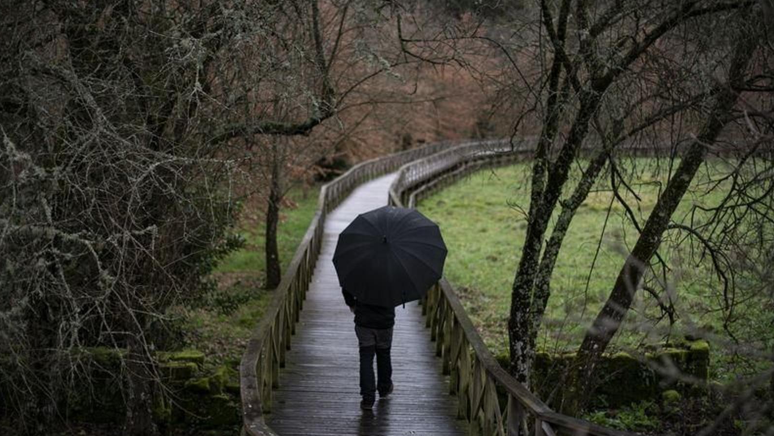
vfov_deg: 22.6
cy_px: 191
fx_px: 1088
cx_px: 386
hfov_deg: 39.2
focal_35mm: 53
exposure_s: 1/125
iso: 125
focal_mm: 50
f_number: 2
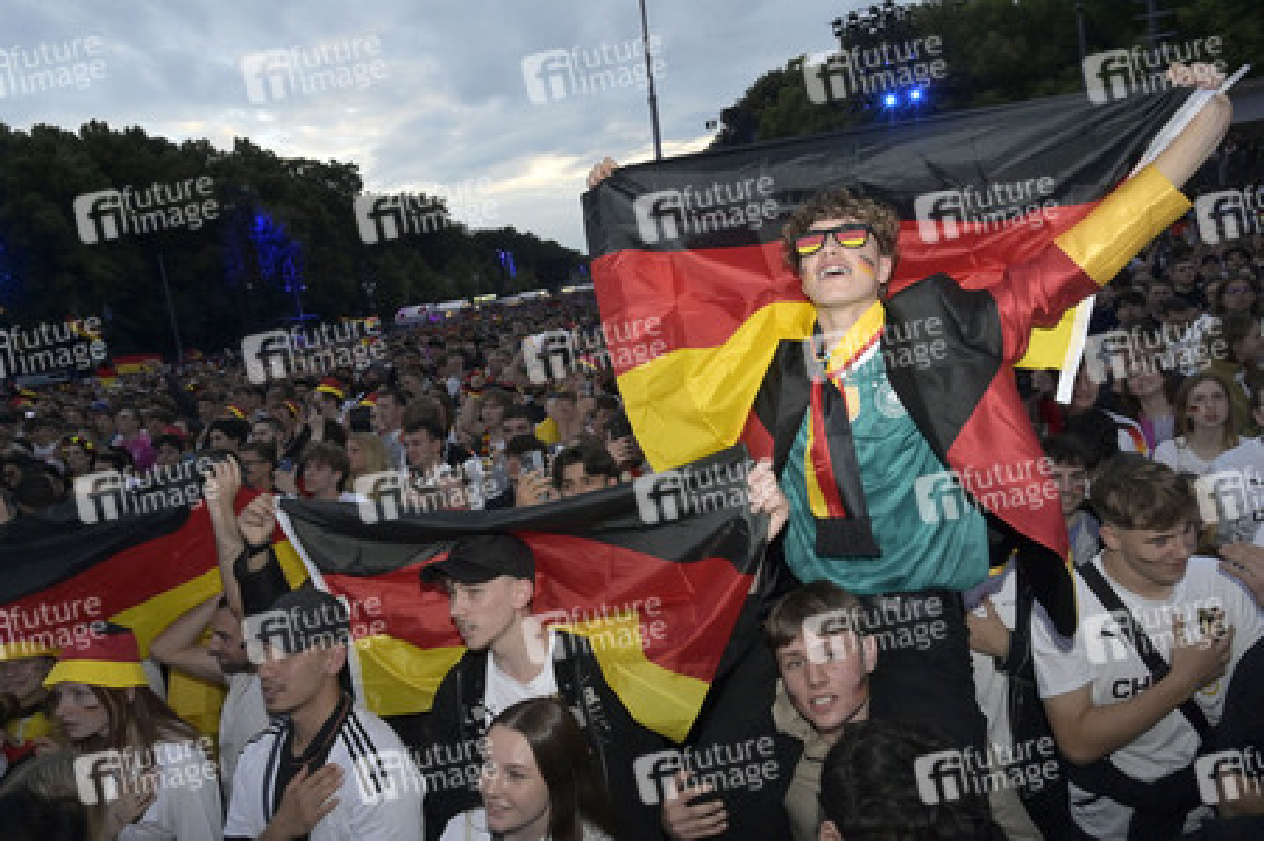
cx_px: 632
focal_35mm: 24
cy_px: 420
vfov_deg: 53.1
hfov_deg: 73.8
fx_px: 842
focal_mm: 24
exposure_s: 1/250
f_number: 16
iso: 8000
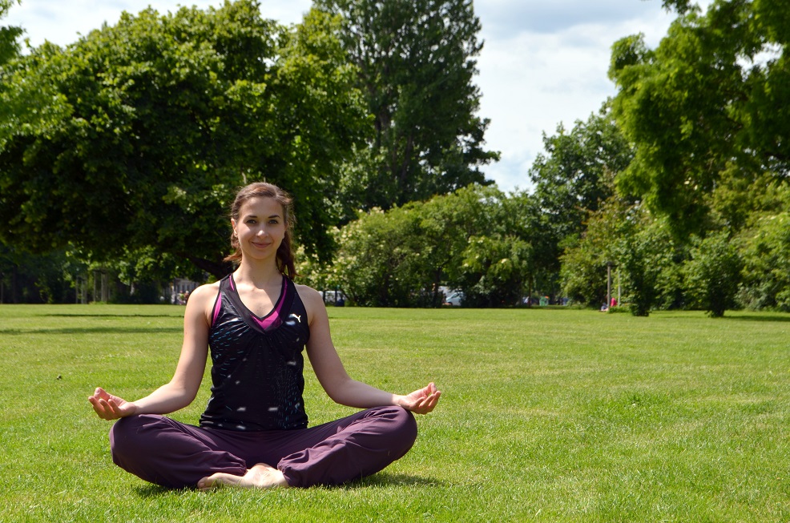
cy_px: 262
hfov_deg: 27.0
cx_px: 395
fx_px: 1642
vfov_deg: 18.1
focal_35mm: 75
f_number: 9
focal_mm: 50
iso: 100
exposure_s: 1/200
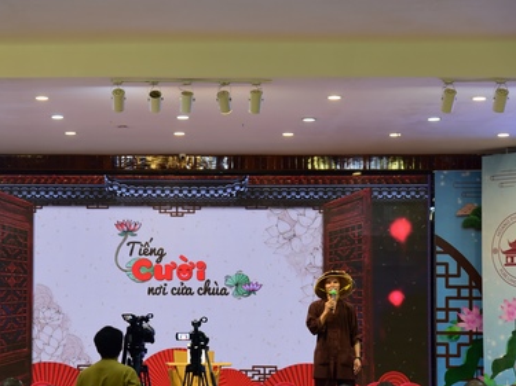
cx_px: 136
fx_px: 1863
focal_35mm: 125
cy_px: 253
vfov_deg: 11.8
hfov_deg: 15.7
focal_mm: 75
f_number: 5.6
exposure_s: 1/40
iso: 1250
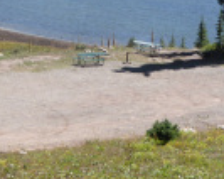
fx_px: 1291
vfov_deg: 7.7
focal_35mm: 195
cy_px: -111
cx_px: -40
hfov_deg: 9.8
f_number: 4.4
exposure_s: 1/500
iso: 100
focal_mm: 9
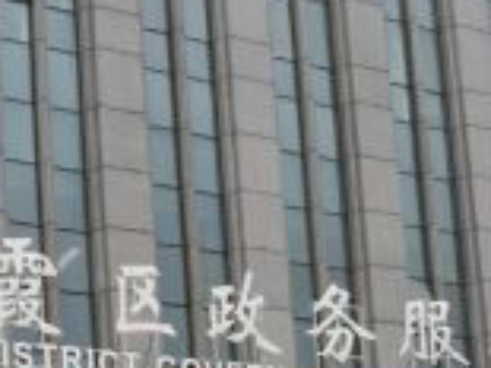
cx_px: 233
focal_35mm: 100
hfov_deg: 19.7
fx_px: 1417
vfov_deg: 14.1
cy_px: 489
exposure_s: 1/152
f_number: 2.2
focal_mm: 4.5
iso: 50
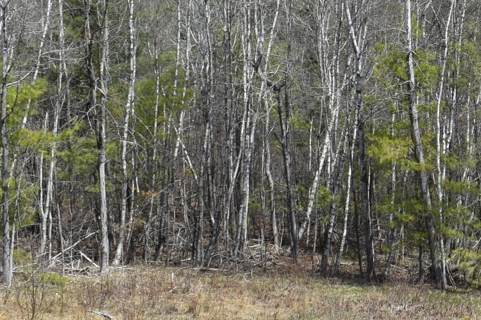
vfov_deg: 12.6
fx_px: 1443
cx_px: 658
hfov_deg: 17.5
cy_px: 71
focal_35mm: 108
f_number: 8
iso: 100
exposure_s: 1/250
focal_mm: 18
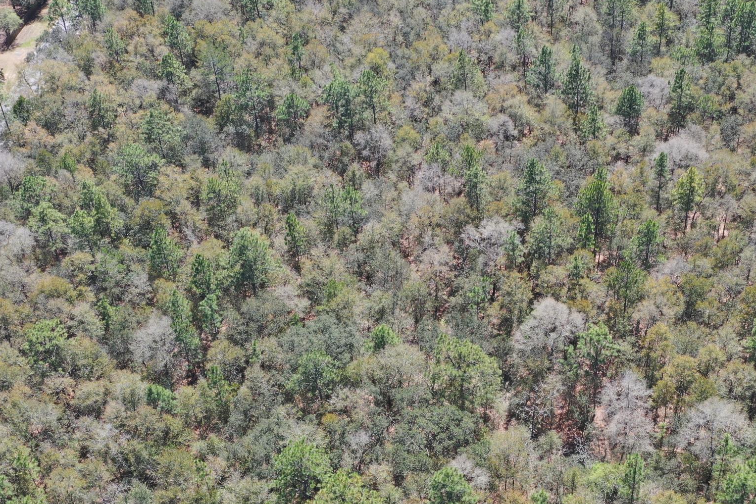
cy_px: 465
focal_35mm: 55
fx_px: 1155
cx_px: 480
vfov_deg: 23.9
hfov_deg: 36.0
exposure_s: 1/200
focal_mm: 10.26
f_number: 5
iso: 100
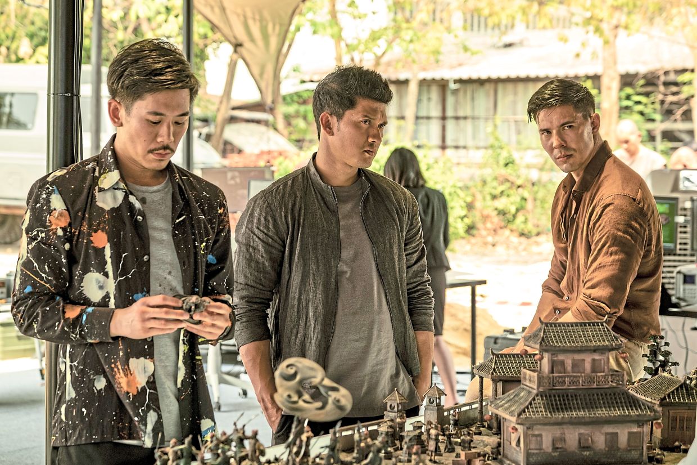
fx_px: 1839
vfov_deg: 14.4
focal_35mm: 95
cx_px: 348
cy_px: 232
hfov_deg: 21.5
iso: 400
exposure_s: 1/200
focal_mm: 63.4
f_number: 4
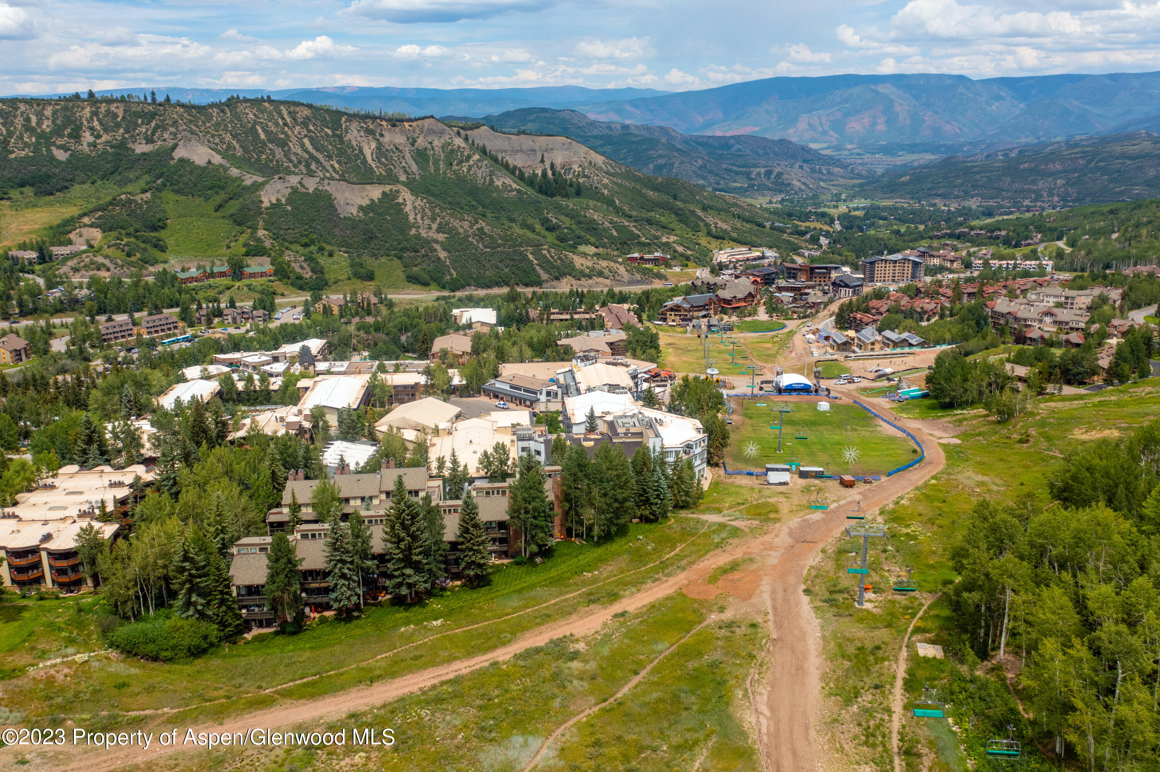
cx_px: 580
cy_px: 386
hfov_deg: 65.5
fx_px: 902
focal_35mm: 28
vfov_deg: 46.4
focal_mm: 10.26
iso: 100
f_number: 3.5
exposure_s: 1/5000
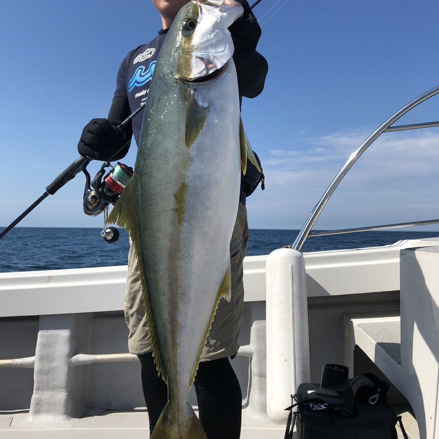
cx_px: 216
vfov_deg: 48.3
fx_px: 488
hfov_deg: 48.4
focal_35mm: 34
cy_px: 189
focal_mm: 4
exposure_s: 1/2667
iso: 20
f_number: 1.8
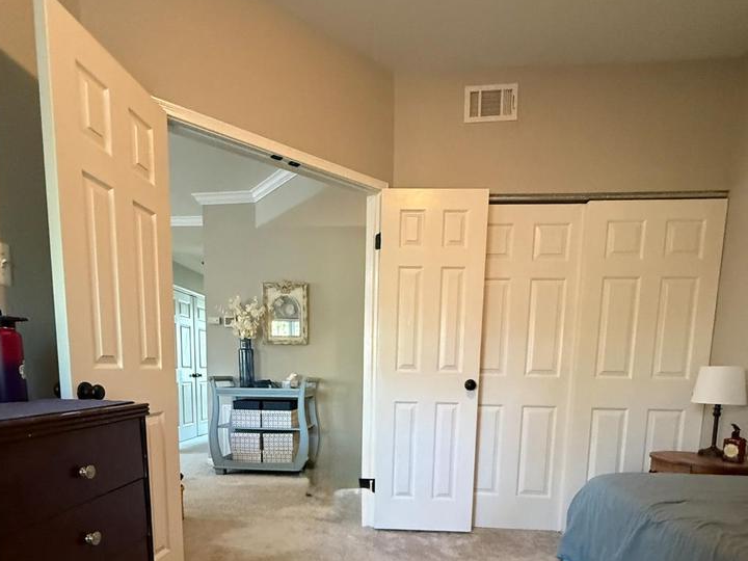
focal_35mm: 21
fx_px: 454
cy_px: 433
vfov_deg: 59.4
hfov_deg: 79.0
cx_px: 363
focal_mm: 2.22
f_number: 2.2
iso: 640
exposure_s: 1/60
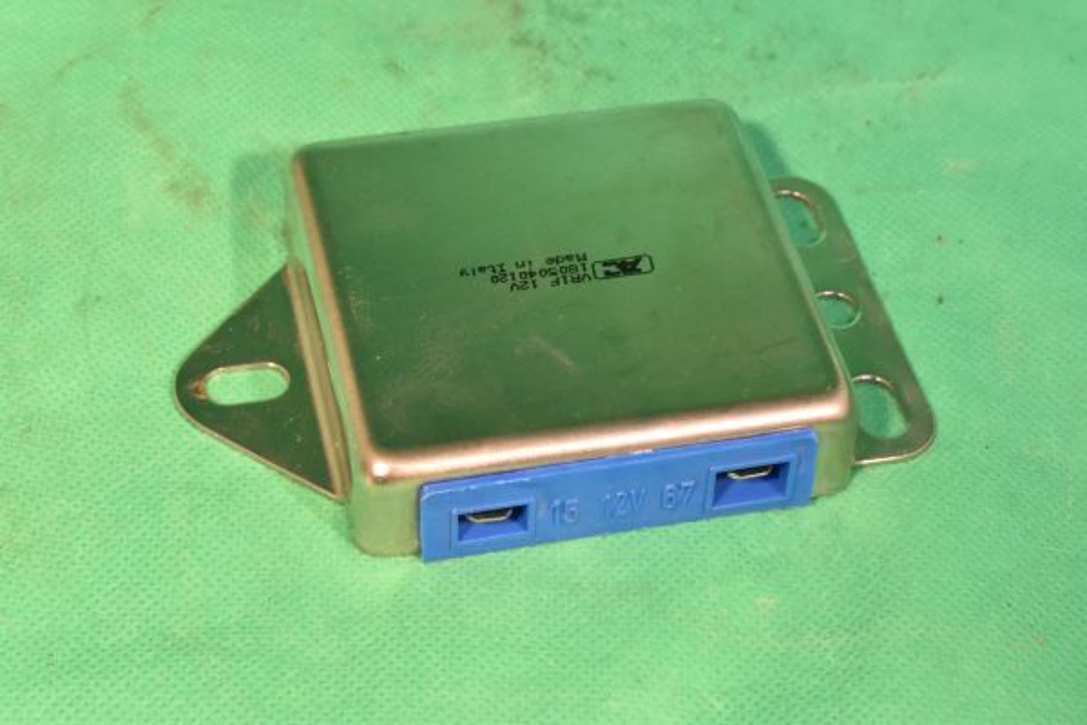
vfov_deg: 16.6
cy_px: 362
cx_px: 544
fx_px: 2491
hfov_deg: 24.6
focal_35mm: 82
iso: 4000
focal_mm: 55
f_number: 16
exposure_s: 1/100
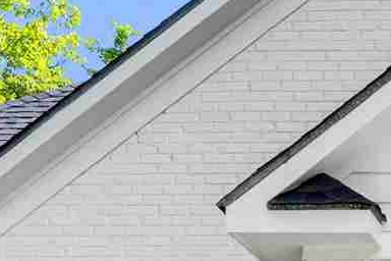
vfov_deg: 10.4
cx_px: 561
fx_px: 1303
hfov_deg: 15.9
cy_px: 536
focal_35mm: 120
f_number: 11
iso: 400
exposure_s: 1/250
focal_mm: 15
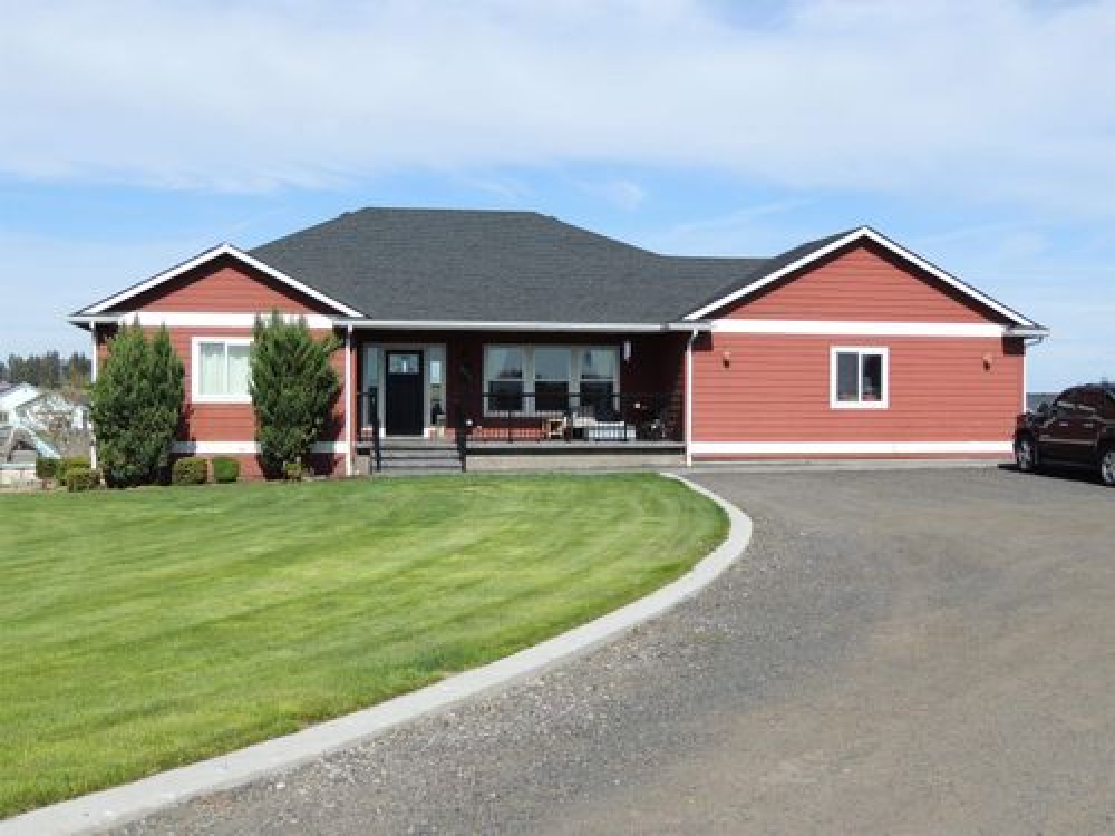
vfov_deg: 30.9
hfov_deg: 40.4
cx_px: 558
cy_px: 418
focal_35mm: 47
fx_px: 1514
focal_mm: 8.3
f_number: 3.5
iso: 100
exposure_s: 1/1000
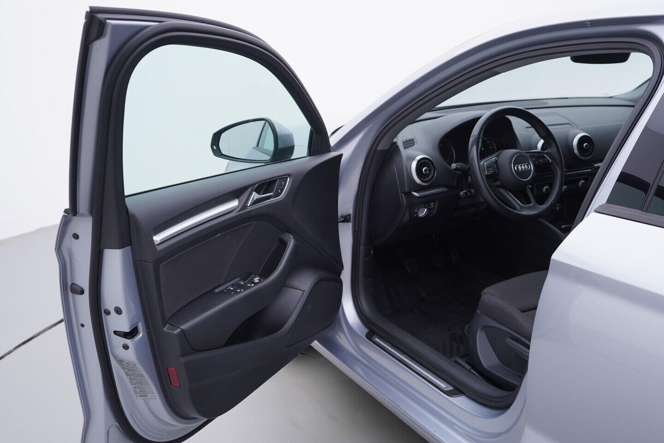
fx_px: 664
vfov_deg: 36.9
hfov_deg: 53.1
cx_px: 332
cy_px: 222
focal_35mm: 36
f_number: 3.5
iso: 125
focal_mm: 24
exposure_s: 1/60
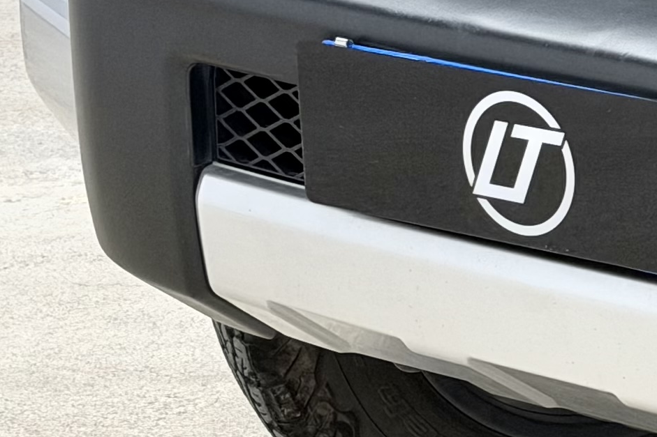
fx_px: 3905
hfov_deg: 9.3
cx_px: 1019
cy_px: 91
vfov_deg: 6.4
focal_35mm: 214
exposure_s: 1/218
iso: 125
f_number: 1.78
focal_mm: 6.76
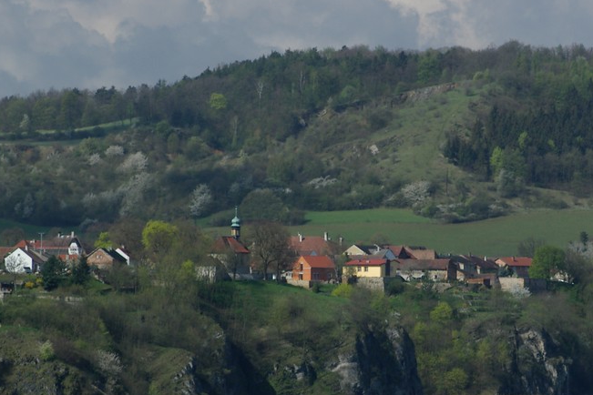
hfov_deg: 7.0
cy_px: 294
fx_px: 4859
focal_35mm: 295
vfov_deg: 4.7
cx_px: 356
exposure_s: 1/200
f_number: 8
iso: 200
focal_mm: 100
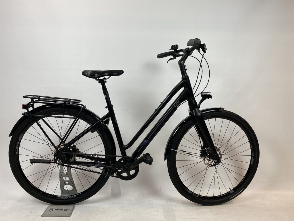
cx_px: 147
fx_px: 221
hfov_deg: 67.3
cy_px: 110
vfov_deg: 53.1
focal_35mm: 26
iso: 80
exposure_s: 1/100
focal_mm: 4.25
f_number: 1.8
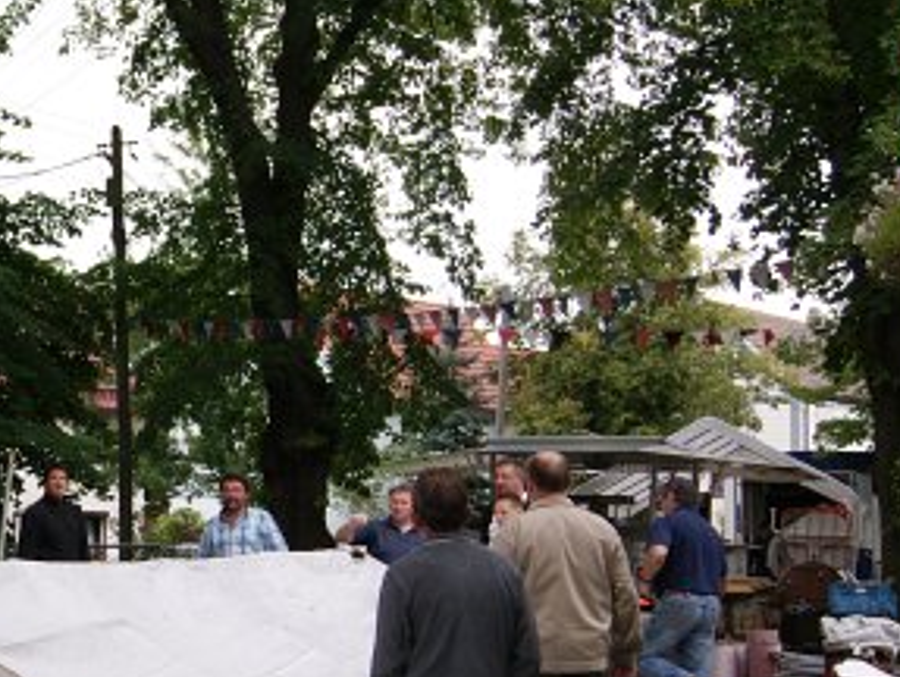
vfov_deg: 16.4
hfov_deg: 20.8
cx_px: -63
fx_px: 2343
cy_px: 486
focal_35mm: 90
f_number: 5
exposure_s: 1/160
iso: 100
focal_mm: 28
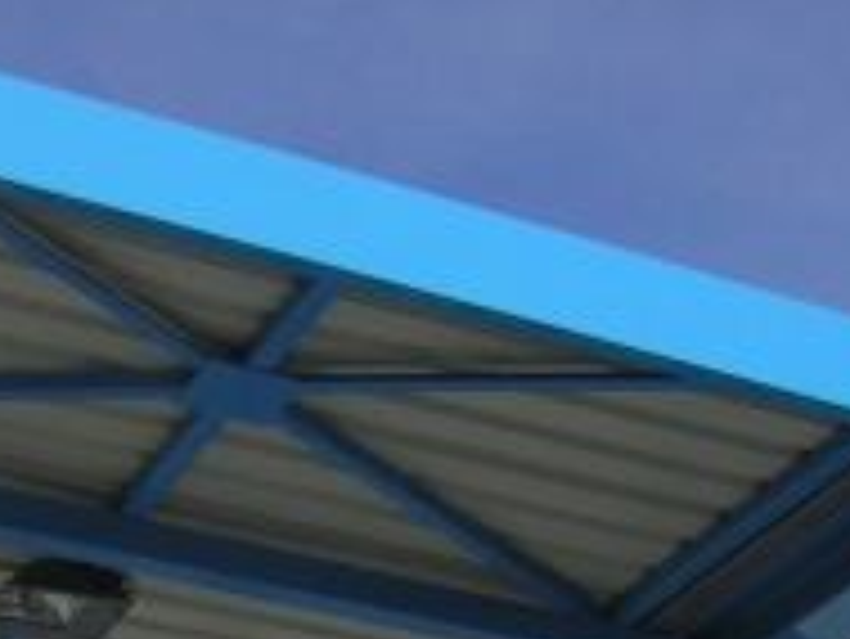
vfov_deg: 12.5
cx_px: 463
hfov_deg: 17.3
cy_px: 886
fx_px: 2801
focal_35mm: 114
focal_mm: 4.7
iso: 50
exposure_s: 1/572
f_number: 5.2
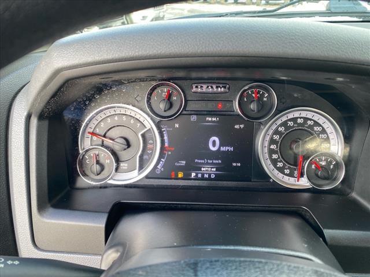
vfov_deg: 53.1
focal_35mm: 26
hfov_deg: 67.3
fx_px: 278
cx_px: 185
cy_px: 138
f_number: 1.8
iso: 125
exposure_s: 1/121
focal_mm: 4.25
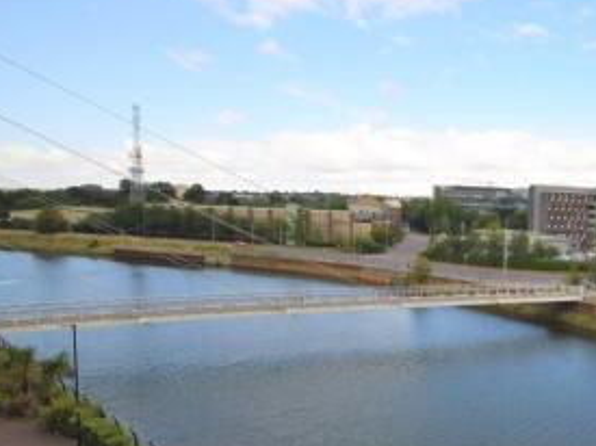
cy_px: 241
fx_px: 430
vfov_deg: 54.8
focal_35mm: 25
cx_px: 492
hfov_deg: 62.4
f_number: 6.7
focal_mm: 10
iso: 100
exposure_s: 1/200
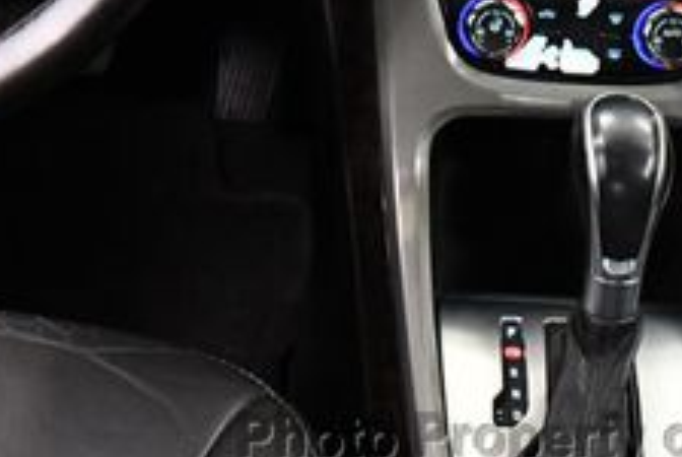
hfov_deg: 19.7
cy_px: -155
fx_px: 1954
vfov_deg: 12.8
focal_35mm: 103
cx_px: 201
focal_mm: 18
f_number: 3.5
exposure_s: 1/60
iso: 3200
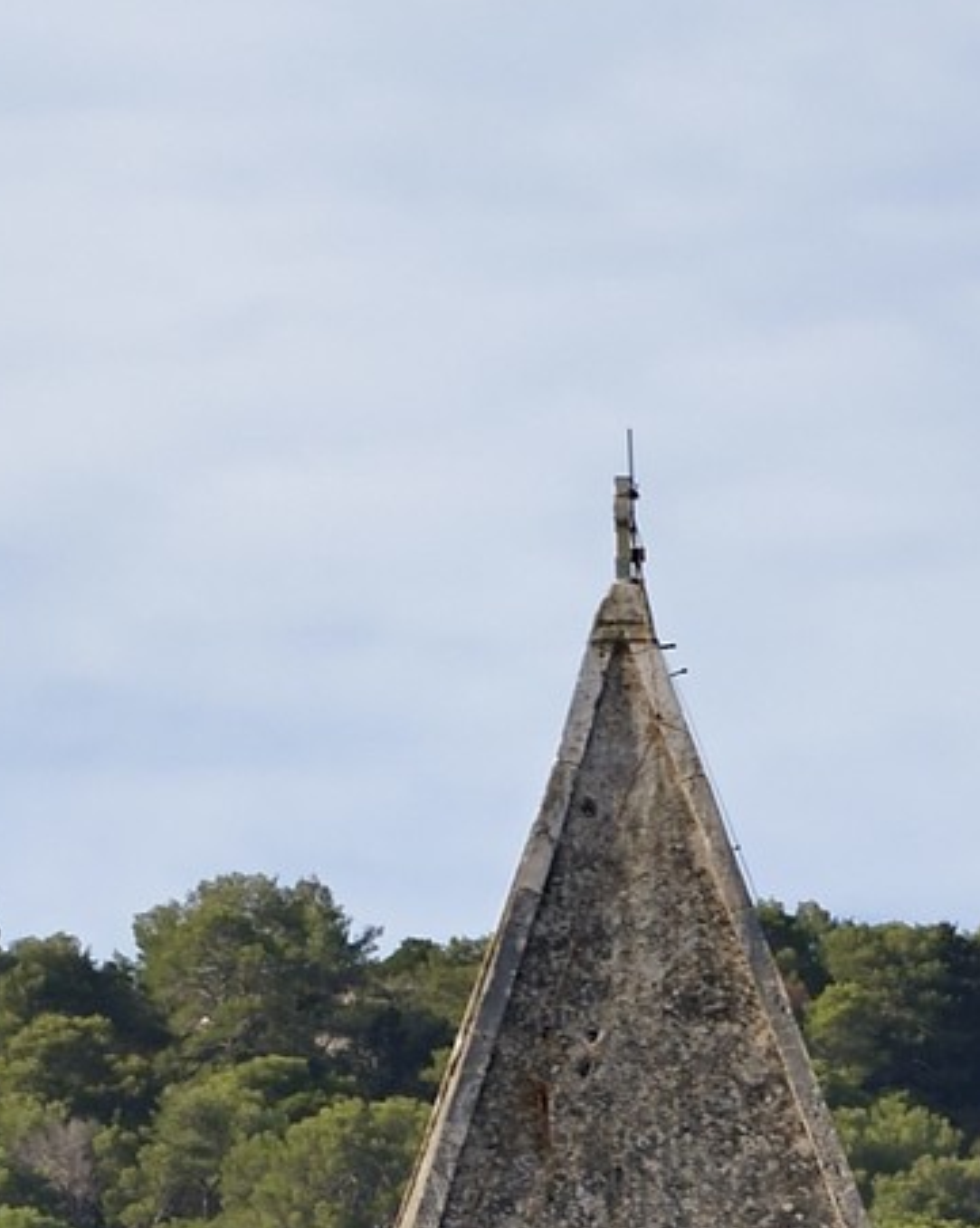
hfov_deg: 2.3
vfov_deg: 2.8
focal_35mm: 674
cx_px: 353
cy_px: 3086
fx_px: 24461
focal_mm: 135
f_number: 11
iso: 200
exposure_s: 1/100
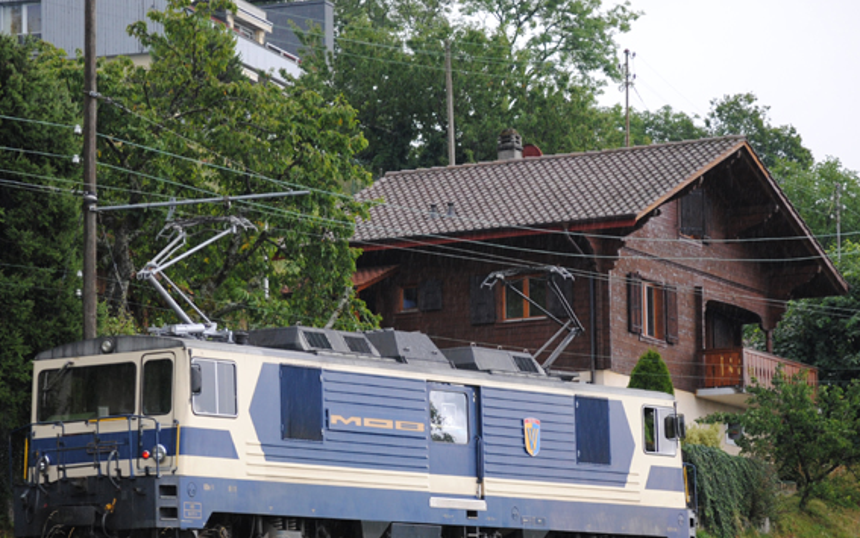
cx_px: 372
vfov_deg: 7.4
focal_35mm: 177
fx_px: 4151
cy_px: 376
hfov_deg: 11.8
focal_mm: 82
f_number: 4.2
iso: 250
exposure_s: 1/125
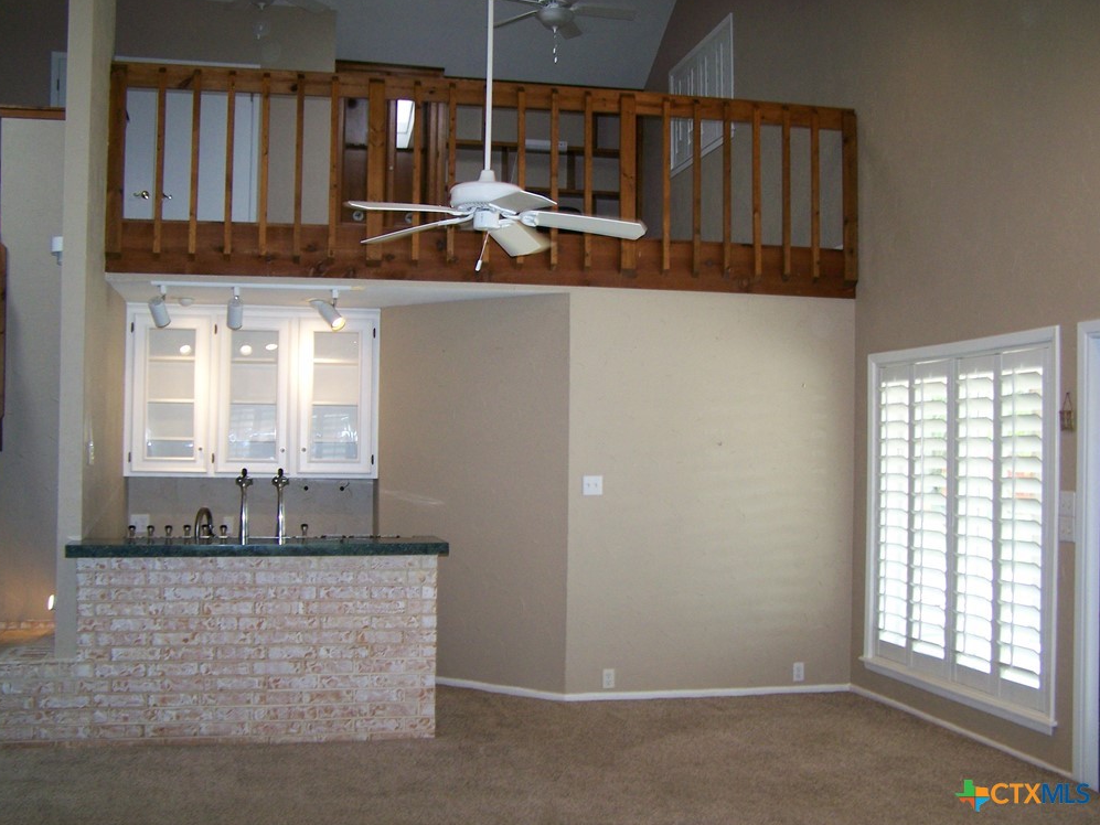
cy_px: 410
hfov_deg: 47.9
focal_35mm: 39
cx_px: 552
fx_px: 1239
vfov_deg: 36.8
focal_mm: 6.3
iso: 160
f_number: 2.8
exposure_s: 1/60
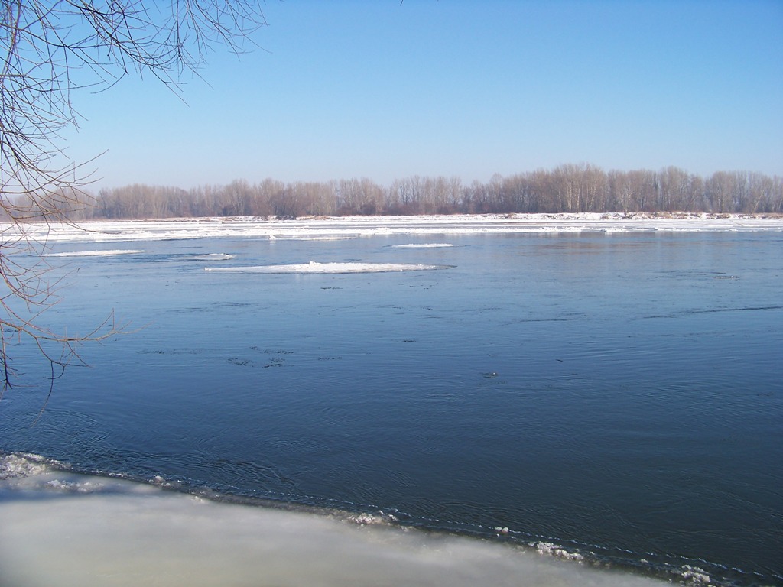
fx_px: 814
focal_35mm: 36
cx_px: 392
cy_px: 294
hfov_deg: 51.4
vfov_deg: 39.7
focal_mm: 5.85
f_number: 4
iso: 64
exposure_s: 1/500
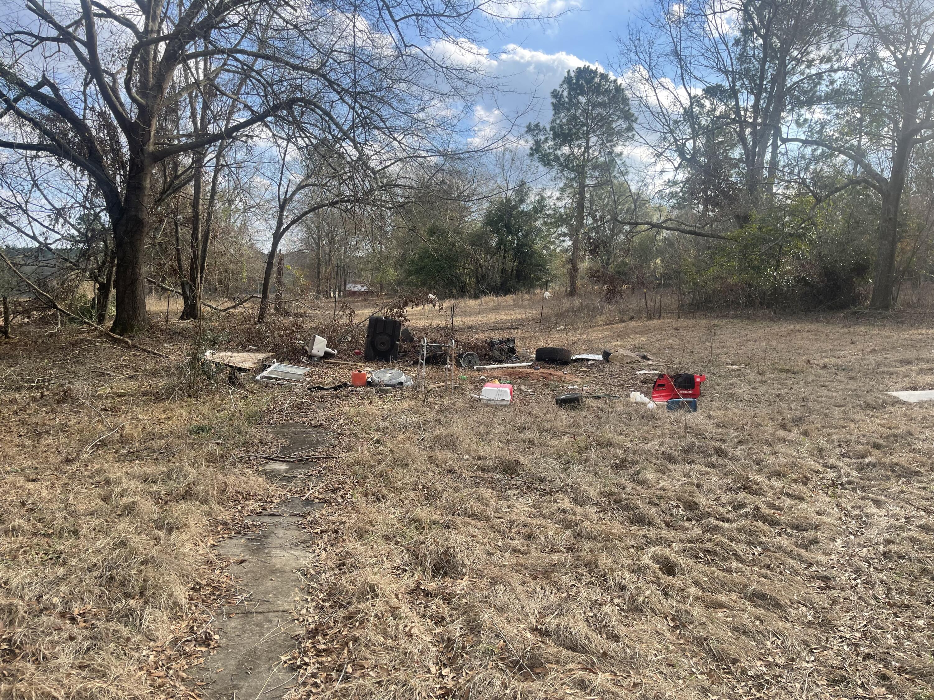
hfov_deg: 69.4
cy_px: 350
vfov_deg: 54.9
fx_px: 675
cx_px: 467
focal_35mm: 25
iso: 32
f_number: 1.6
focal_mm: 5.1
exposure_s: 1/994
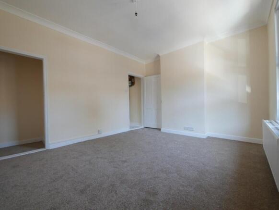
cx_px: 140
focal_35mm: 14
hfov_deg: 102.0
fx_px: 113
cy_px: 105
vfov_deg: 85.7
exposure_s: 1/60
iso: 640
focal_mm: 7
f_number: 4
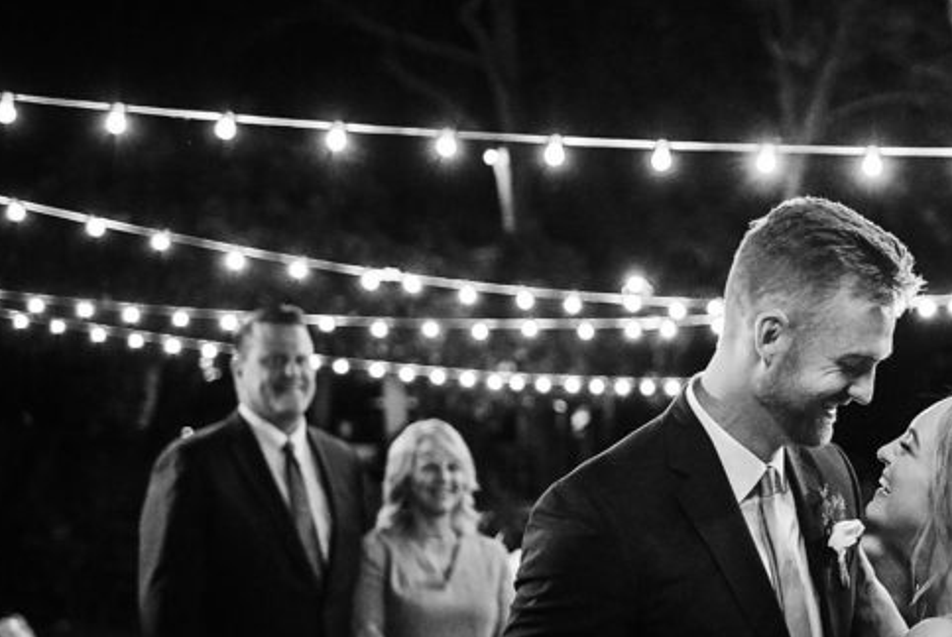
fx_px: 1959
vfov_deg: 18.5
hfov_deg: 26.6
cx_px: 820
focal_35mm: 74
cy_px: 368
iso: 1600
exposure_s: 1/160
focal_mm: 35
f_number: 1.8
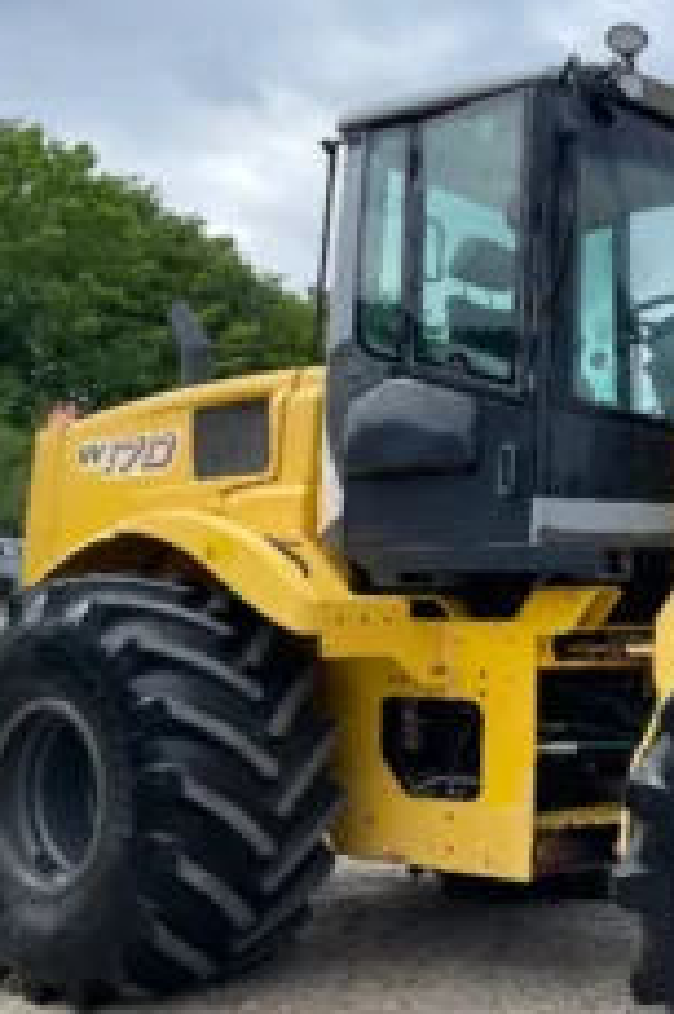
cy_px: 582
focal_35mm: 47
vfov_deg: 41.8
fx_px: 1322
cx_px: 771
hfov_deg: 26.1
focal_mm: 4.2
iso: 32
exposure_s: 1/1984
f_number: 1.6
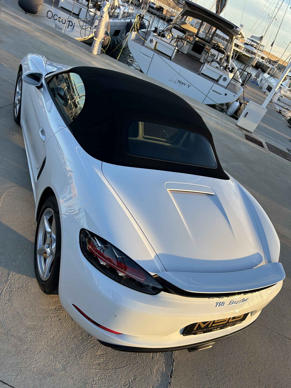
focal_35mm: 26
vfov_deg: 67.3
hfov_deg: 53.1
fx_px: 291
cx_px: 146
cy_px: 194
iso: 50
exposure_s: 1/539
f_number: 1.5
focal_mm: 5.7
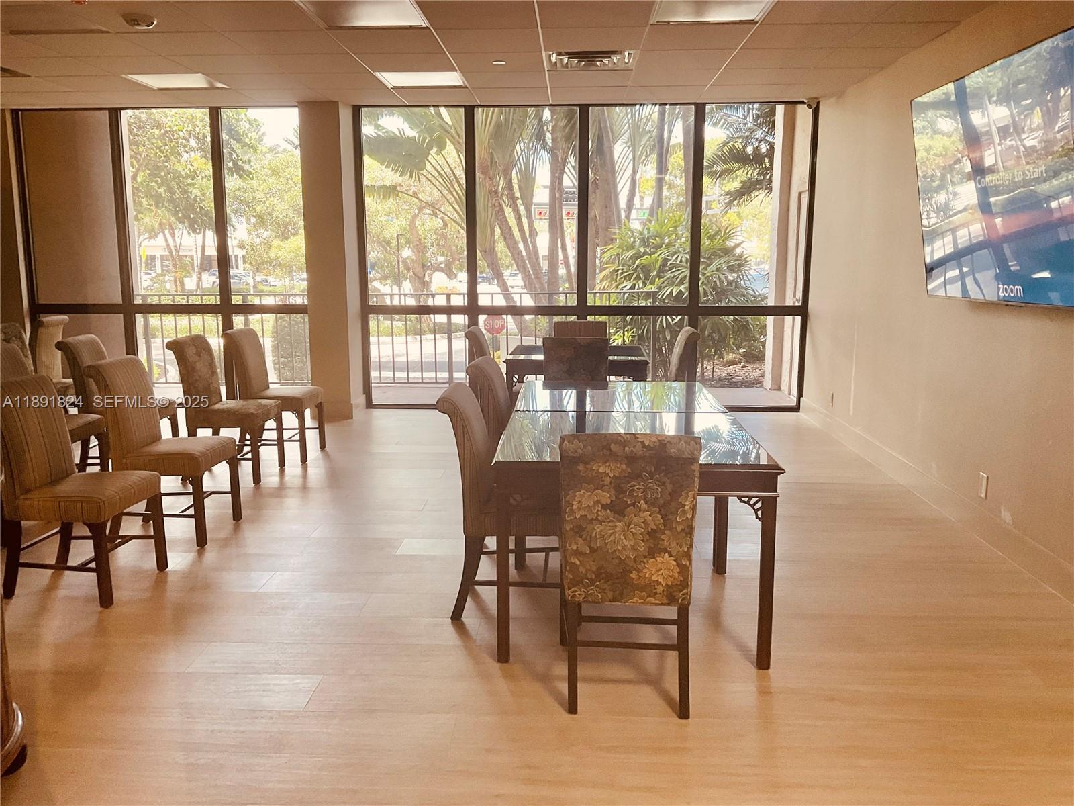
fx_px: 900
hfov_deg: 61.7
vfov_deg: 48.2
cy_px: 403
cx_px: 537
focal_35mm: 29
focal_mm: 3
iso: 50
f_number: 1.8
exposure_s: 1/60
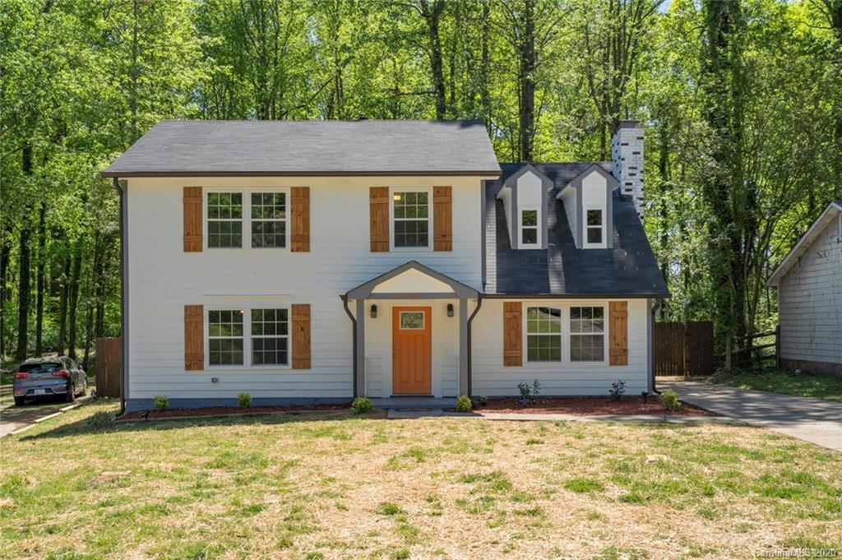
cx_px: 421
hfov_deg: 54.5
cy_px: 280
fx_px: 818
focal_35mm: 35
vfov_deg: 37.8
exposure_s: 1/200
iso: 200
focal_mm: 35
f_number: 11
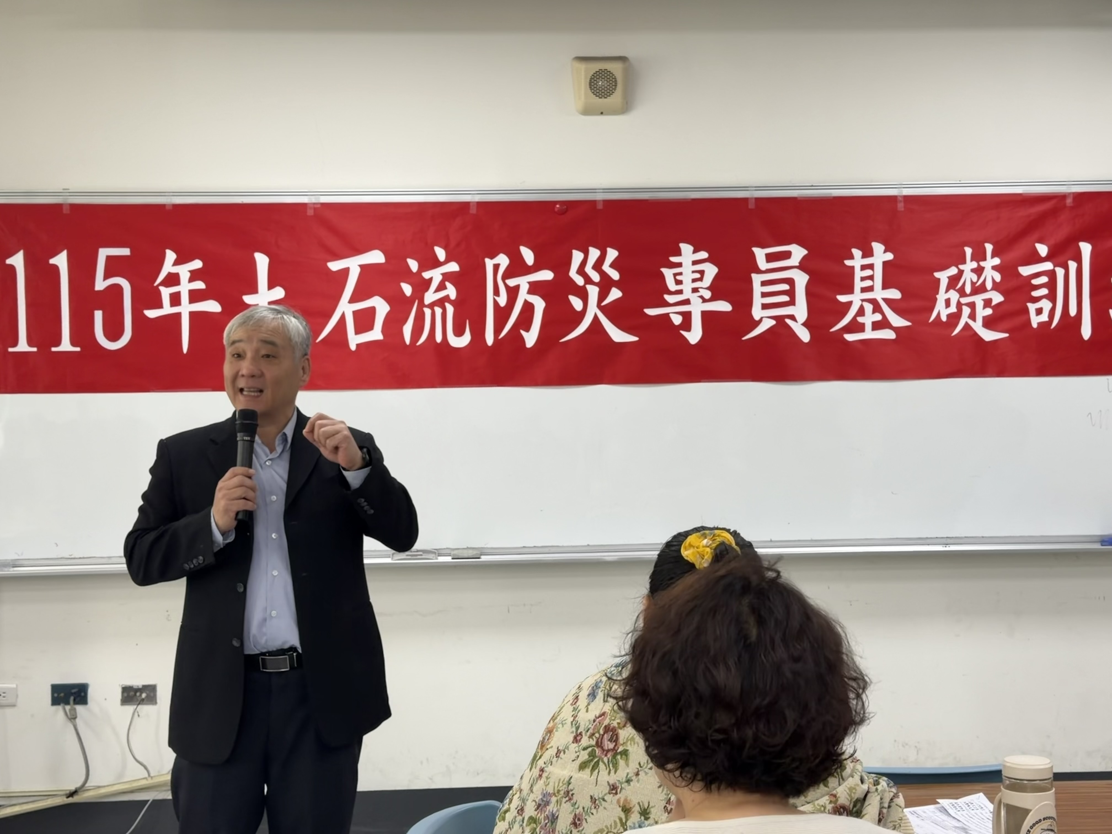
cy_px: 417
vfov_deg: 30.3
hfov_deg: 39.7
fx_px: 1542
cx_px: 556
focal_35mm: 48
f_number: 1.78
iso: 80
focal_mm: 6.76
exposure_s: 1/120
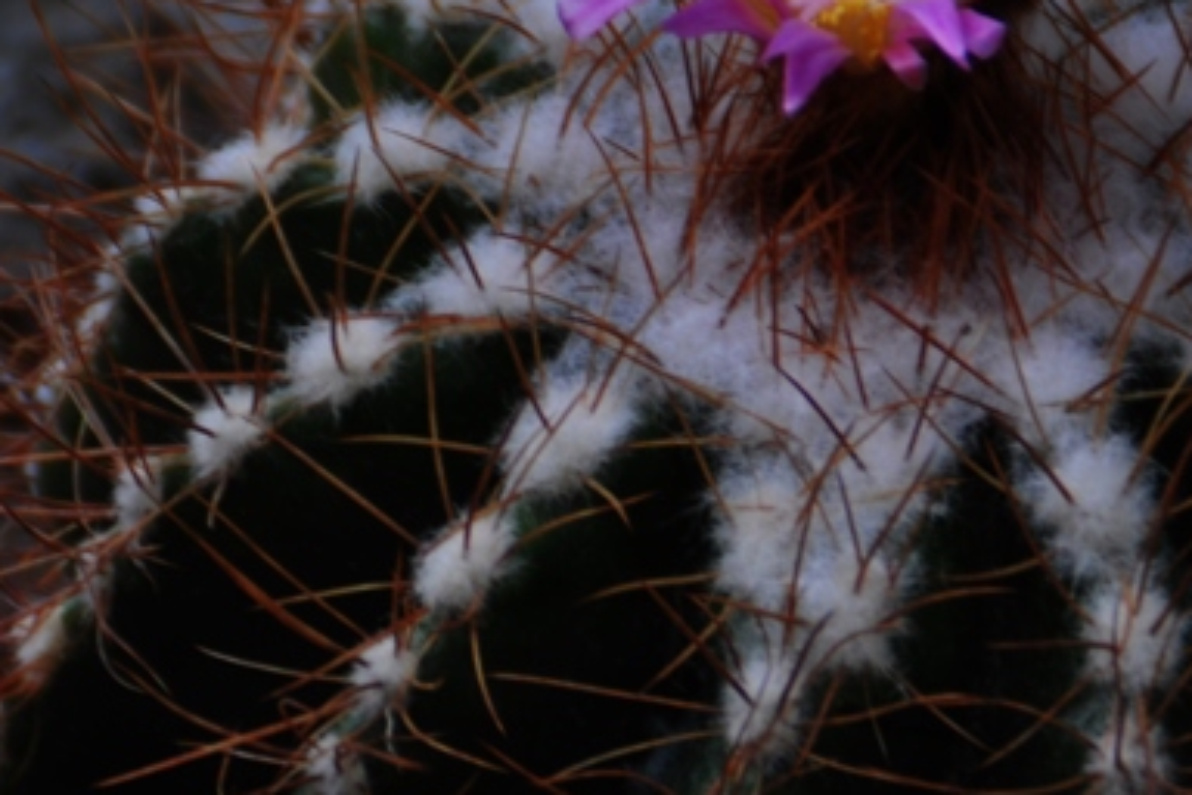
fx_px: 26454
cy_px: 298
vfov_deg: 1.7
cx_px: 522
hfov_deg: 2.6
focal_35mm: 799
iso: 200
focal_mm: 200
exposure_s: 1/80
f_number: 7.1
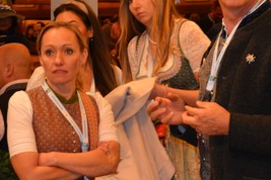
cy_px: 80
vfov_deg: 6.8
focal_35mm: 202
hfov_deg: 10.2
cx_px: 116
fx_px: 1524
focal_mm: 45
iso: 800
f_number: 4.8
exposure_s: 1/60
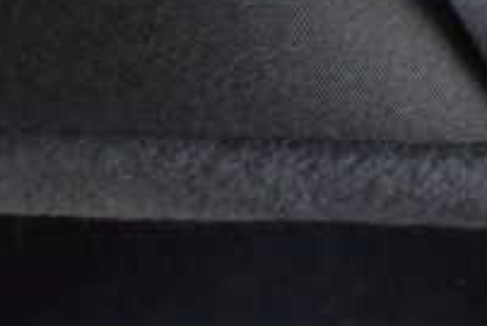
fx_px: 2058
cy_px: 36
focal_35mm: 152
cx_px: 1218
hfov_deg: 11.1
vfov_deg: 9.0
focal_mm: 20
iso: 1600
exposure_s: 1/4
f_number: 3.8
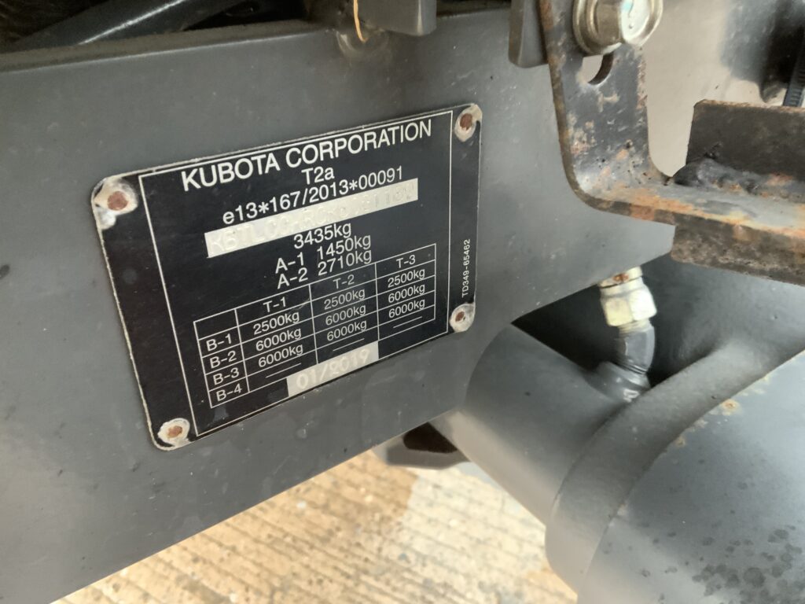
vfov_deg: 48.2
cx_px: 402
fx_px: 674
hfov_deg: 61.7
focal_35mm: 29
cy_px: 302
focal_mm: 3
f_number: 1.8
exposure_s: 1/60
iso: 250
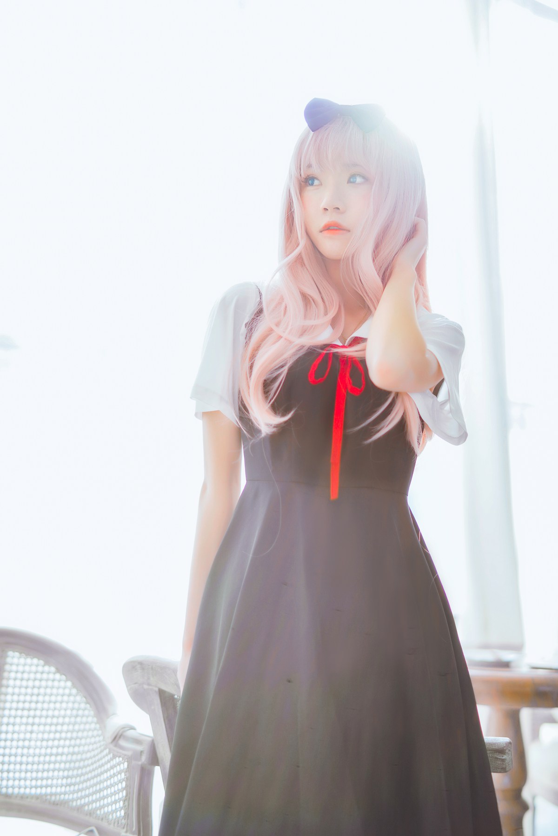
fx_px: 1162
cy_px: 418
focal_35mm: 50
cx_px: 279
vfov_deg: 39.6
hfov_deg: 27.0
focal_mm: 50
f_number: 1.4
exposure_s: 1/640
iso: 160
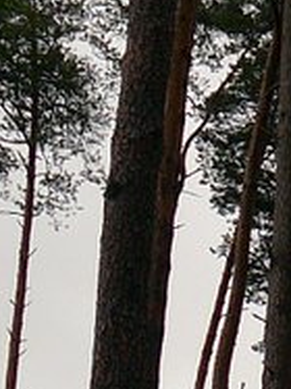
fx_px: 2155
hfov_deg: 7.3
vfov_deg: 10.3
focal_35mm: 192
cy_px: 104
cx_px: 694
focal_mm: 5.2
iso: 80
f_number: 2.8
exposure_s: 1/250
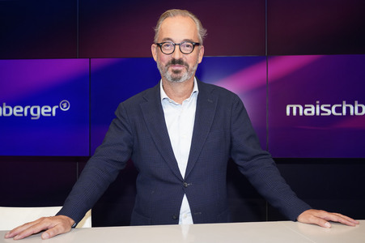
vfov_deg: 36.8
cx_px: 182
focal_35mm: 36
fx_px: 365
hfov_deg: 53.2
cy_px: 122
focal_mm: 36
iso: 2000
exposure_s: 1/125
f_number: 5.6
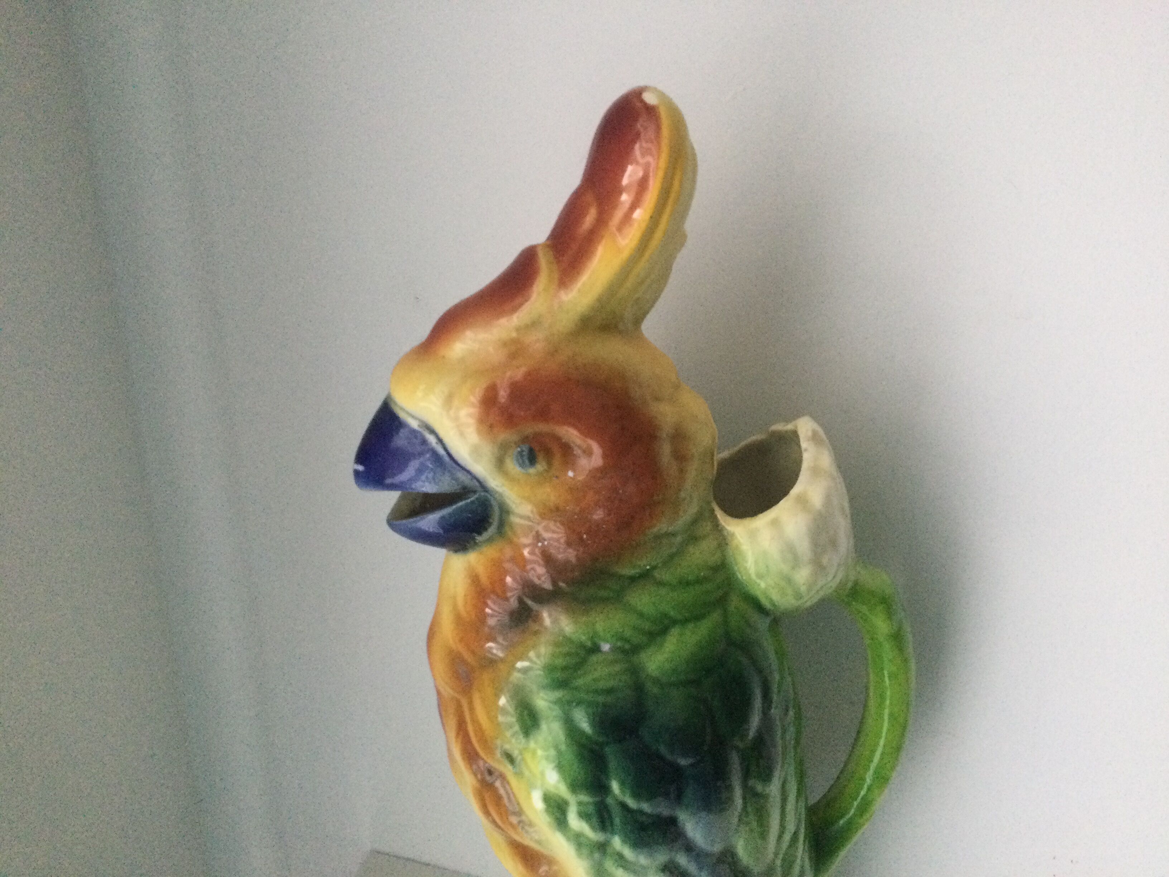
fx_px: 1047
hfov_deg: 58.4
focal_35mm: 31
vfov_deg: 45.4
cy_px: 438
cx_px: 584
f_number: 2.4
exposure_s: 1/33
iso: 250
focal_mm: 3.3
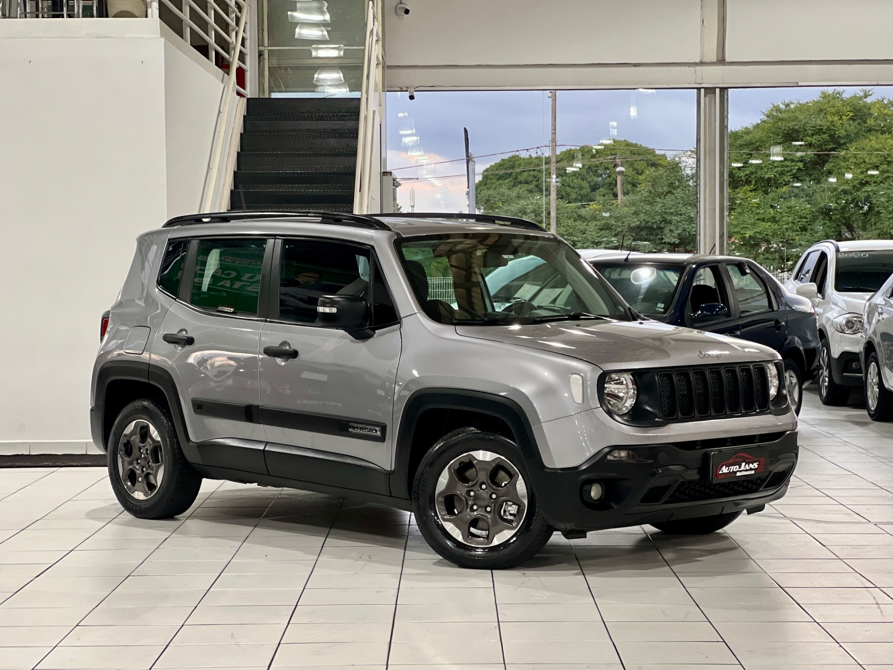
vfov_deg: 19.1
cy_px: 335
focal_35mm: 77
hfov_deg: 25.3
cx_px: 446
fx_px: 1986
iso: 250
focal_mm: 9
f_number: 2.8
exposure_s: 1/40
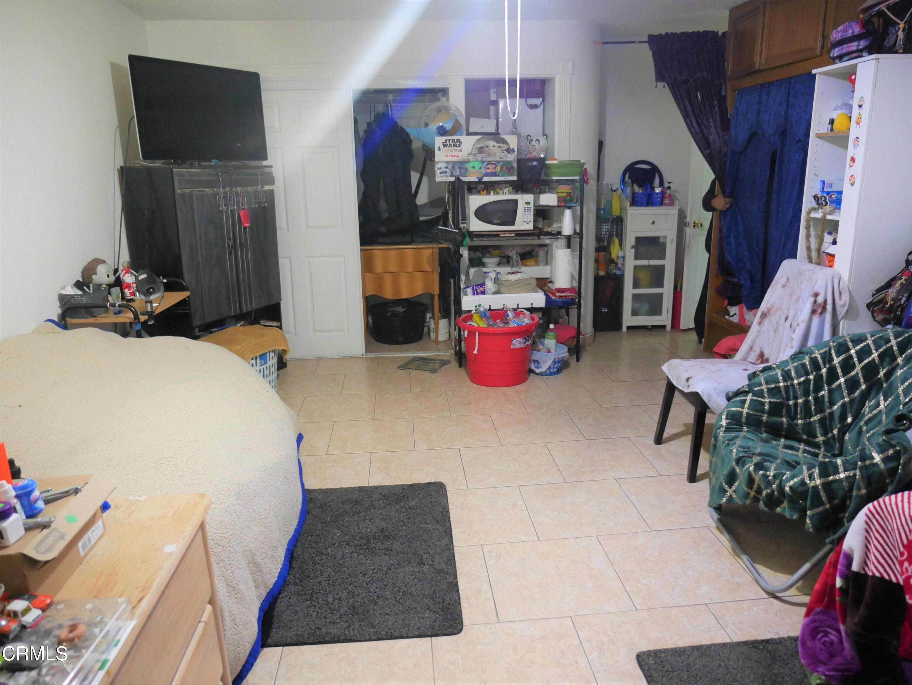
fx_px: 633
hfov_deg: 71.6
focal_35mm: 24
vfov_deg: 56.8
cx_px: 456
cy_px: 342
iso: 2000
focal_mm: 12
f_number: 2.8
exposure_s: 1/60
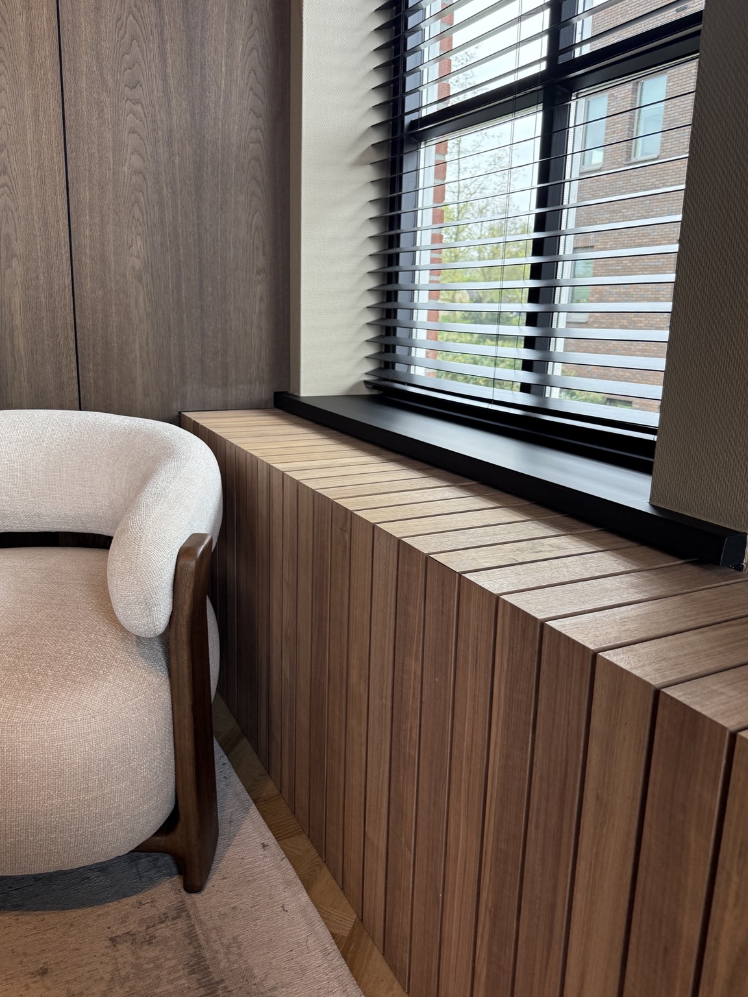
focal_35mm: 25
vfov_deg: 69.4
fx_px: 720
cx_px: 362
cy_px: 479
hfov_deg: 54.9
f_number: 1.78
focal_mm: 6.76
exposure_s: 1/121
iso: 160
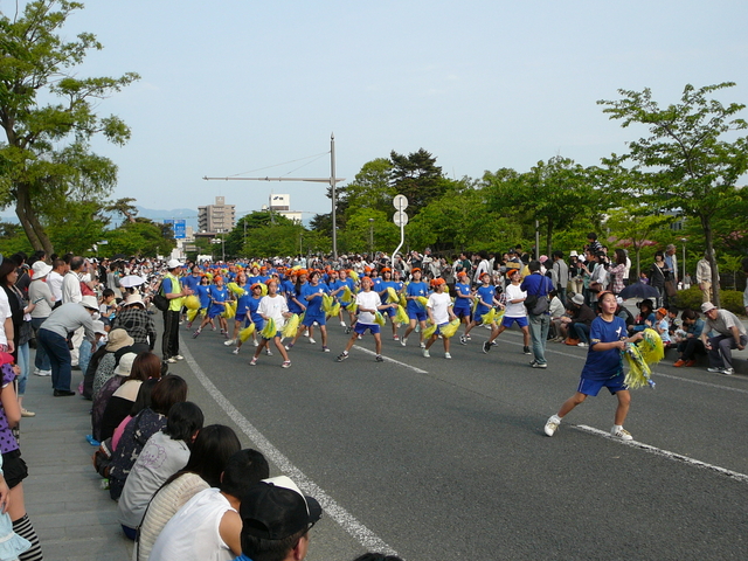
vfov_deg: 30.9
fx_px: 1016
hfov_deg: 40.4
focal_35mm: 47
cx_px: 374
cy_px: 280
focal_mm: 7
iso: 100
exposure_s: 1/1000
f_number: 3.3
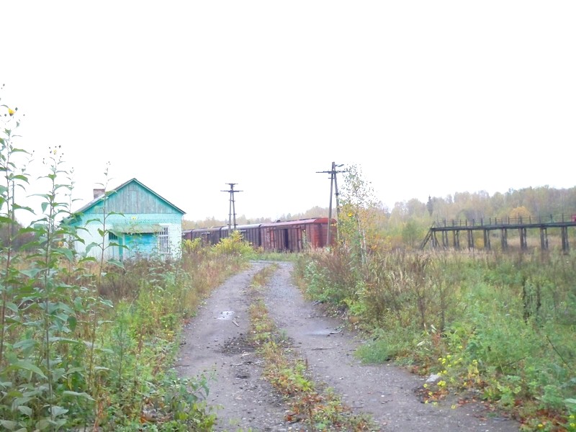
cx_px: 288
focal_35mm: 35
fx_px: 582
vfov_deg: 40.7
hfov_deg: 52.6
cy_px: 216
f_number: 3.1
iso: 320
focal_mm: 6.3
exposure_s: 1/60
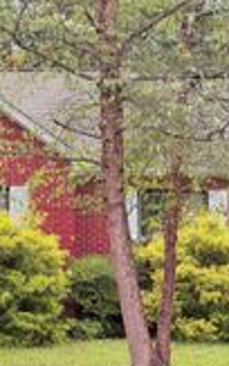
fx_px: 778
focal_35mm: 78
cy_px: 190
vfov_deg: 26.5
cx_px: -106
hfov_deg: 15.5
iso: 100
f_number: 1.78
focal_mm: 6.76
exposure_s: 1/661
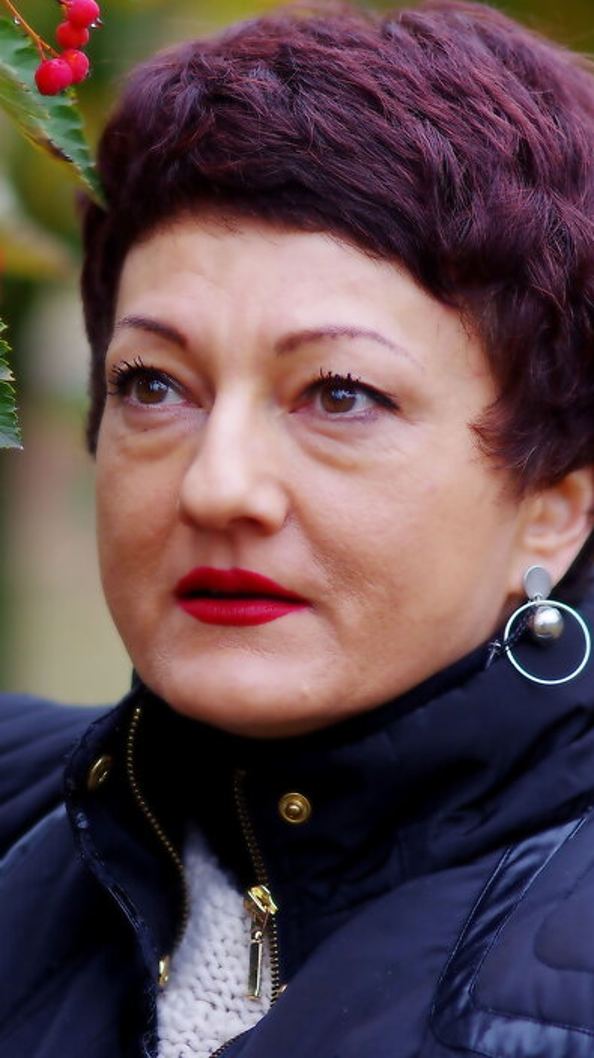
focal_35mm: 227
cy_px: 563
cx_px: -12
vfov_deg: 9.5
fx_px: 6362
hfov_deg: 5.3
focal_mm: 85
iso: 320
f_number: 2
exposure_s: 1/200
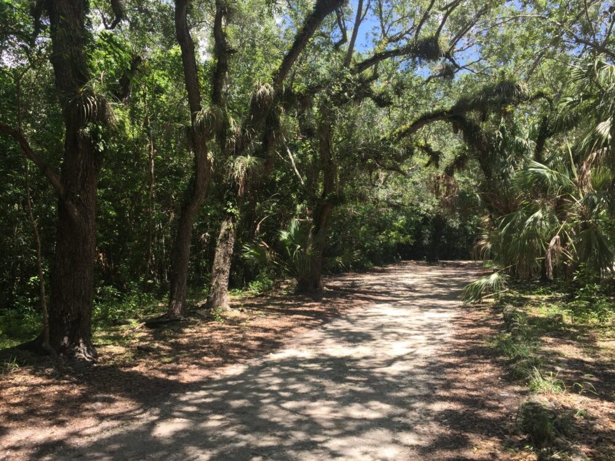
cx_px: 308
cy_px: 230
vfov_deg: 48.2
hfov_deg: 61.7
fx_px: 515
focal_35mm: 29
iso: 32
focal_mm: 4.15
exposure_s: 1/648
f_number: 2.2
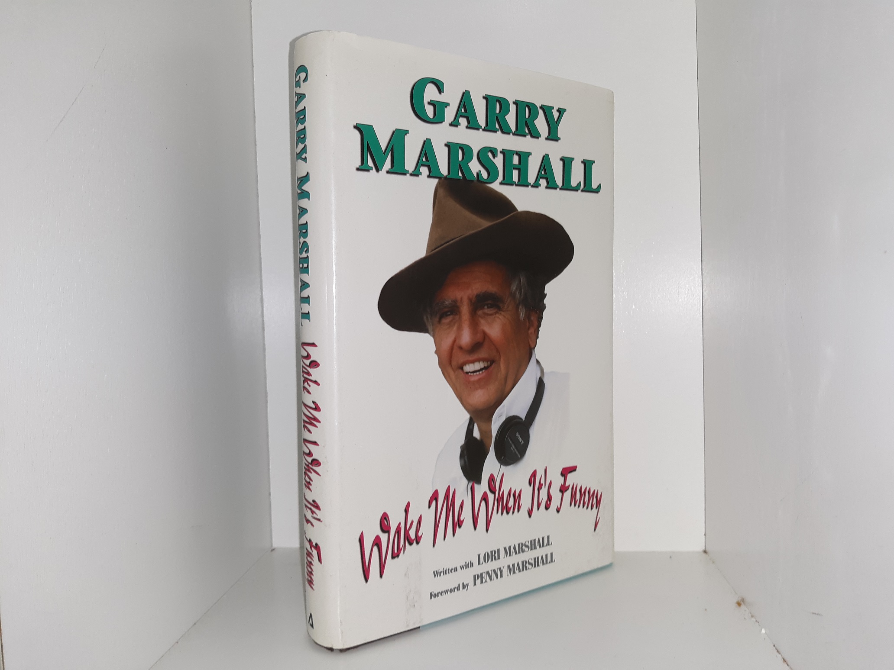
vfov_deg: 49.7
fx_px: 723
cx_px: 447
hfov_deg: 63.4
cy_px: 335
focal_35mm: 28
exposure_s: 1/132
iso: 40
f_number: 1.7
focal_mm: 3.7
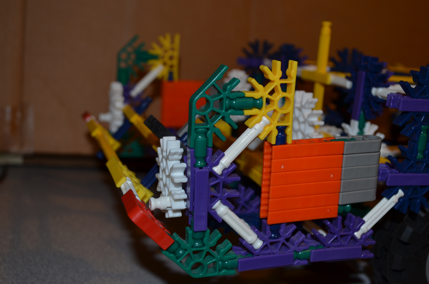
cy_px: 142
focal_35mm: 48
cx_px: 214
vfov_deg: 28.0
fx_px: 571
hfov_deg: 41.2
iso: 200
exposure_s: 1/30
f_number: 5.6
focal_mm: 32
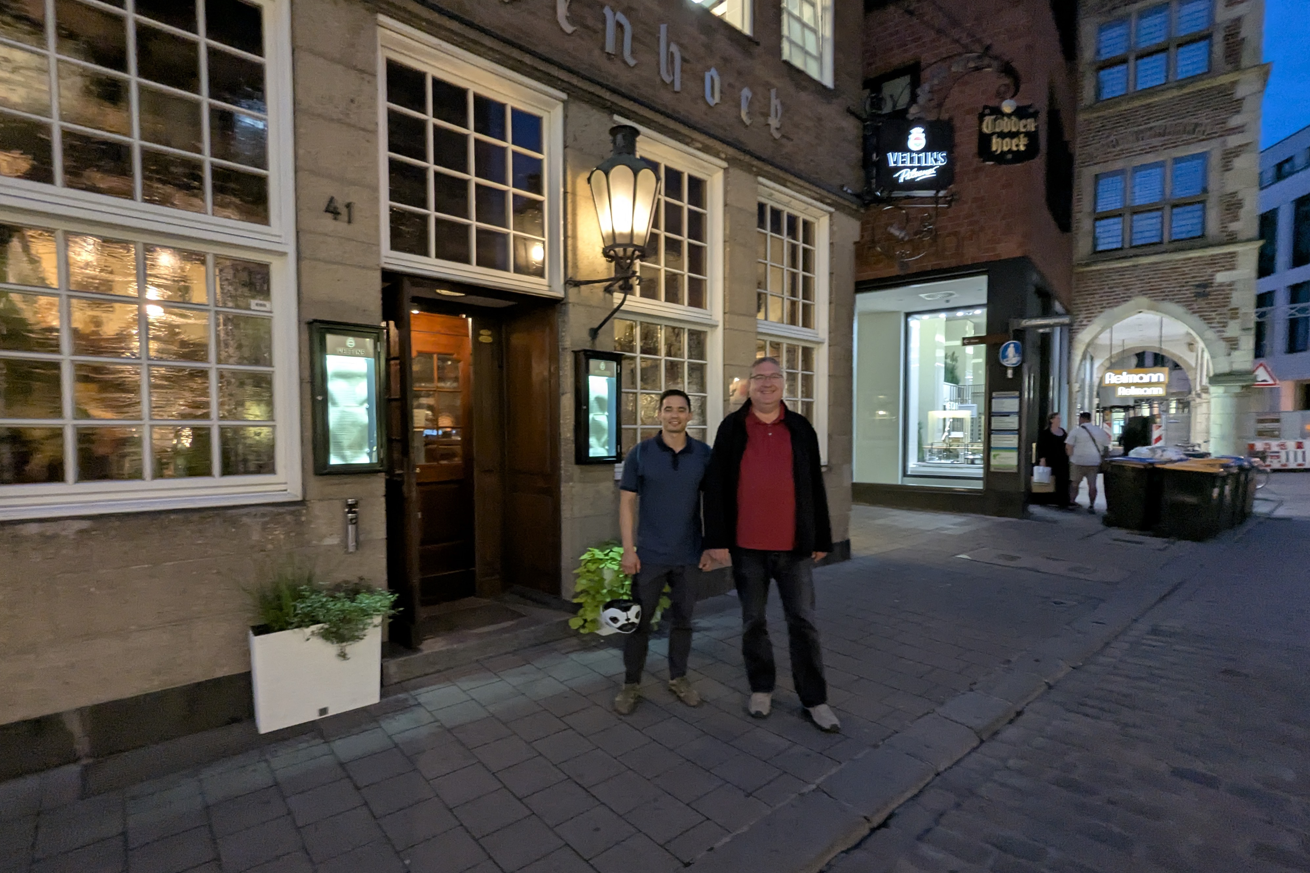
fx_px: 619
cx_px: 664
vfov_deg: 70.4
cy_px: 462
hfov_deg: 93.3
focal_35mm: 17
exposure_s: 1/25
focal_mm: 2.35
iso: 254
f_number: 2.2
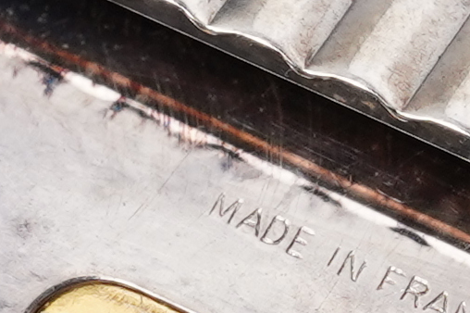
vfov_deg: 3.9
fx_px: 4553
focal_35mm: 349
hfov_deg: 5.9
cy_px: 140
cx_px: 338
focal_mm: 30
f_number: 20
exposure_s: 1/125
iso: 500
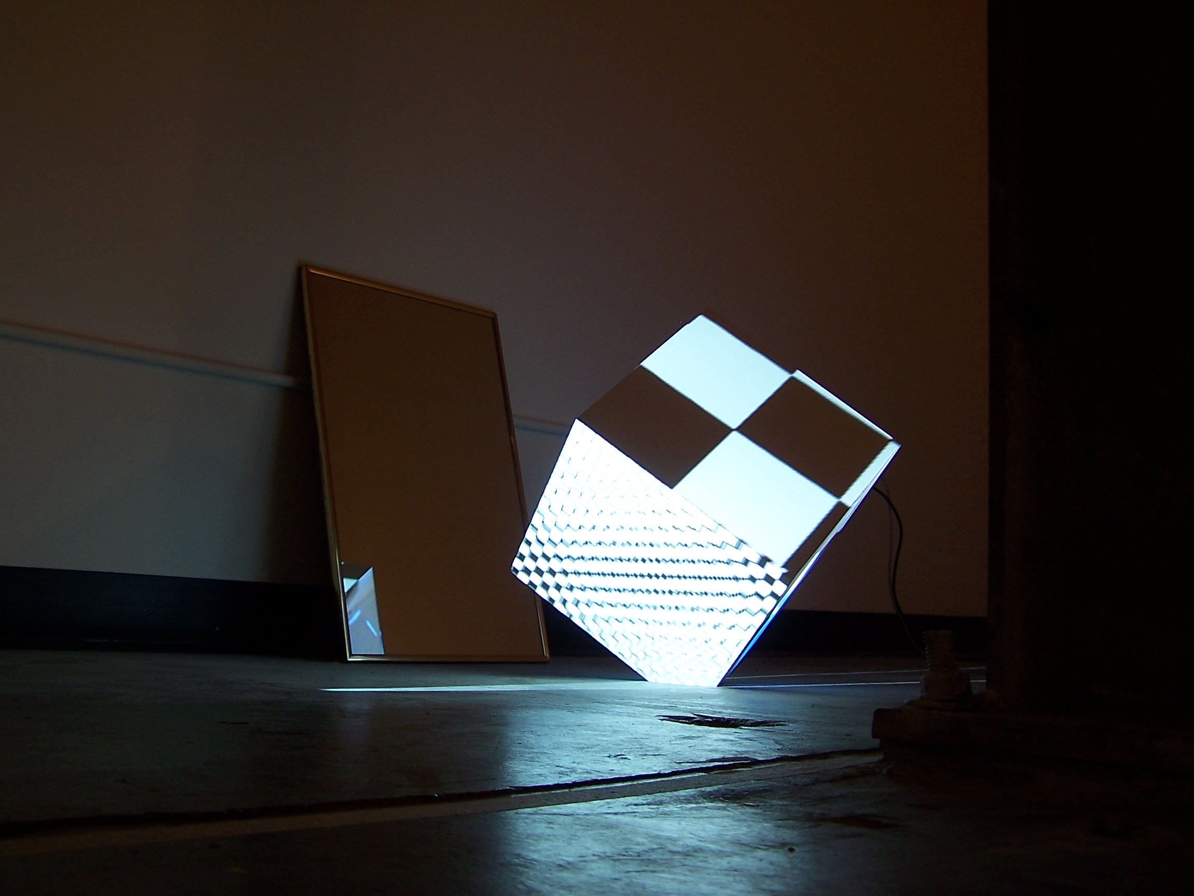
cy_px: 448
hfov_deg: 49.0
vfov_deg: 37.7
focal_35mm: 38
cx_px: 597
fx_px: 1311
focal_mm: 6.3
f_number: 2.8
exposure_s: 1/8
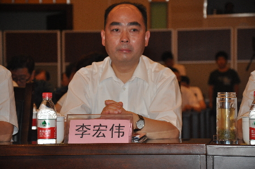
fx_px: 902
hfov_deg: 16.1
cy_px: 84
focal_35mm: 128
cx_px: 128
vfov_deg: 10.7
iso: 1000
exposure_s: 1/60
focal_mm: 85
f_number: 5.6
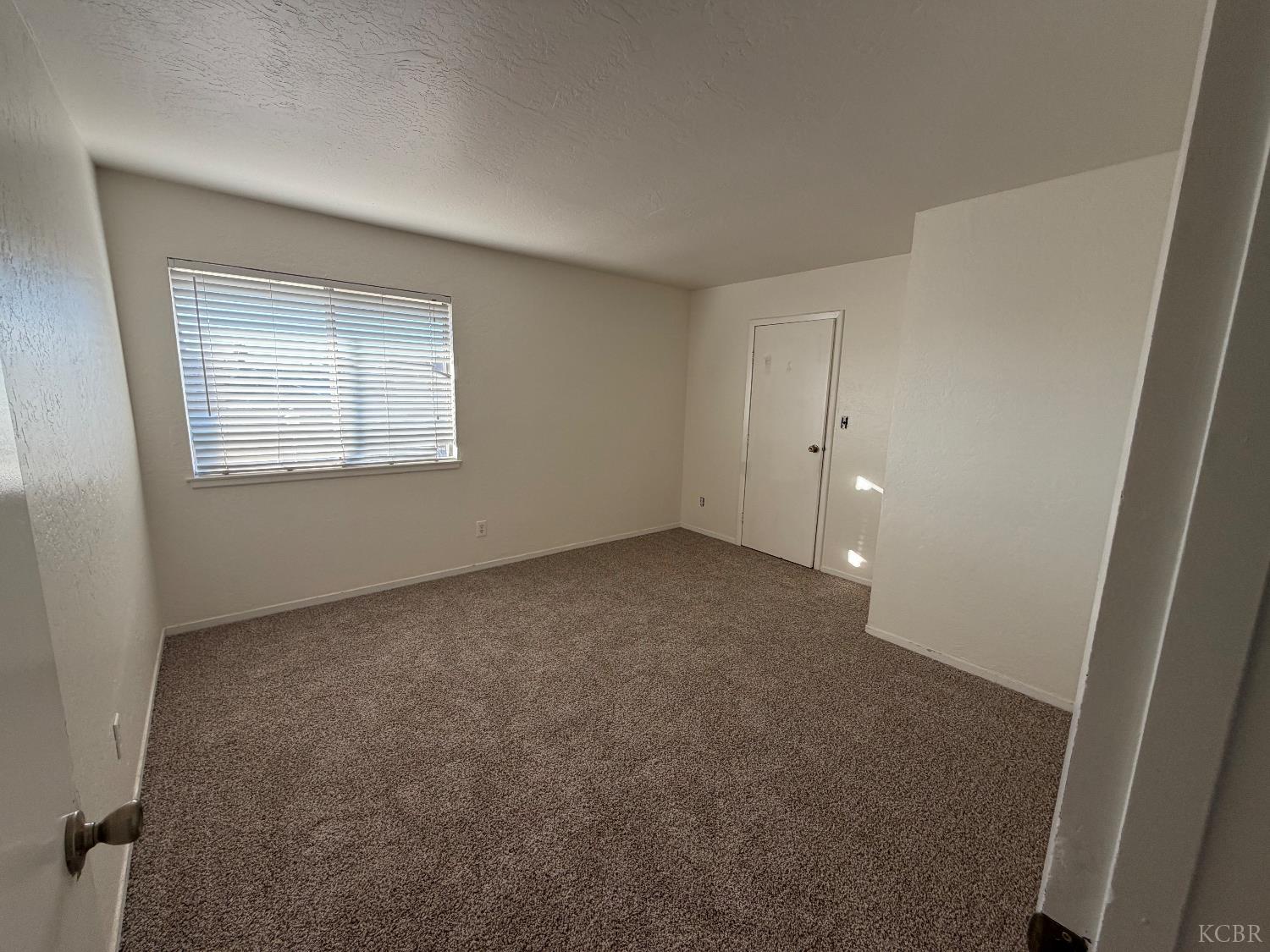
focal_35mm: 14
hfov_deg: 102.1
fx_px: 514
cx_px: 635
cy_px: 476
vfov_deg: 85.7
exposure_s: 1/121
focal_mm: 2.22
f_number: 2.2
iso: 100
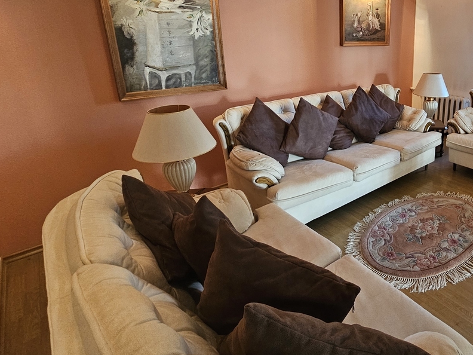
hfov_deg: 71.4
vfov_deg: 62.2
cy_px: 124
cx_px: 376
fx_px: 287
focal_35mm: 21
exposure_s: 1/50
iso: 400
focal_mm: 2.2
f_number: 2.2
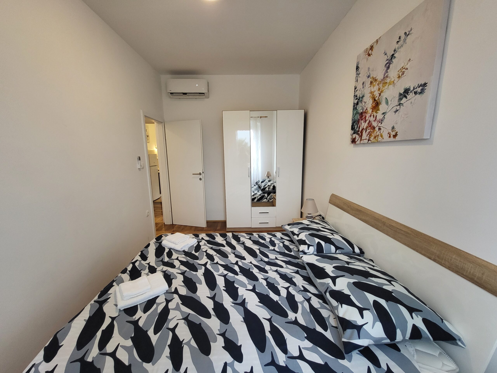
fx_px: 187
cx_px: 248
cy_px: 186
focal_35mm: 13
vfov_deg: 89.9
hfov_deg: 106.2
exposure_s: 1/50
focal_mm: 1.74
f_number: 2.2
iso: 250
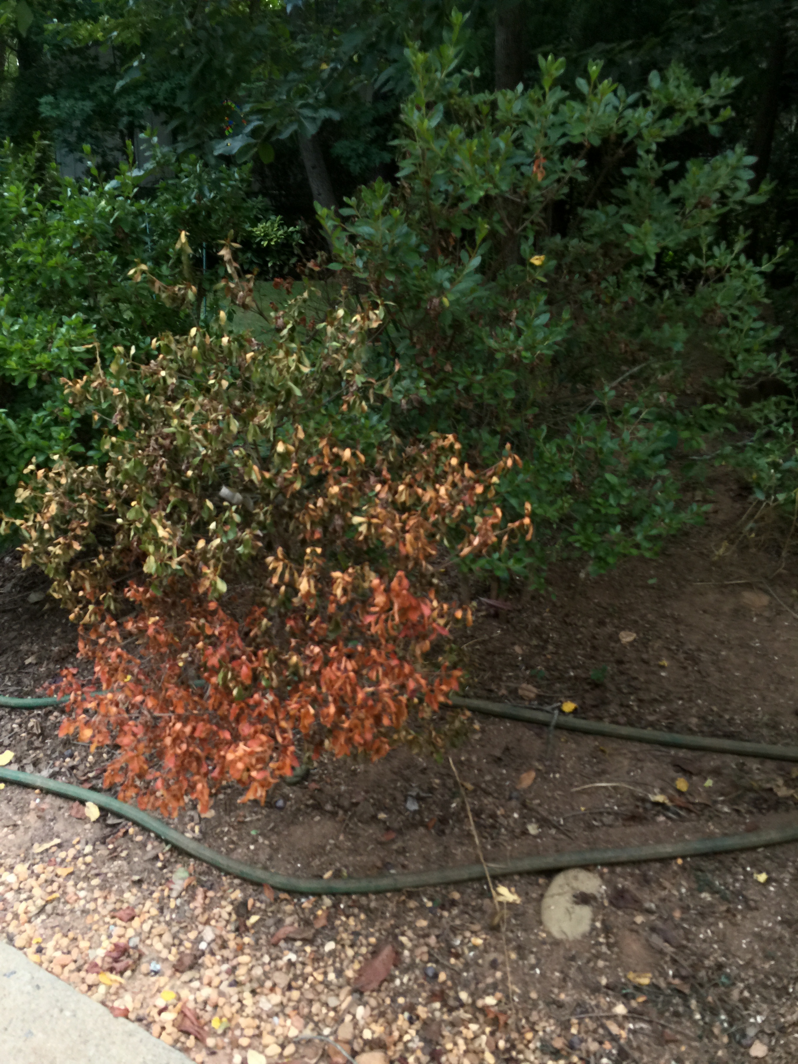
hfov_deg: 48.2
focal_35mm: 29
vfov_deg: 61.7
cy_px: 532
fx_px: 891
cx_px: 399
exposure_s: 1/30
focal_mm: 4.15
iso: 40
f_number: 2.2
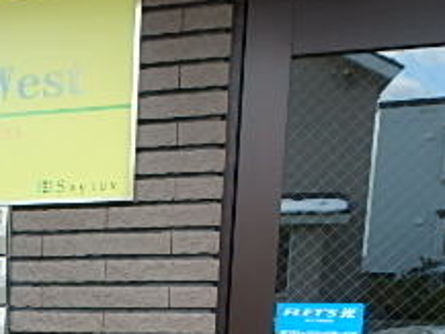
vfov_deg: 21.4
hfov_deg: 26.7
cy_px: 434
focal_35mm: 62
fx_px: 797
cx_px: -121
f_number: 3.5
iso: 125
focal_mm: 3.7
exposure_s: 1/80
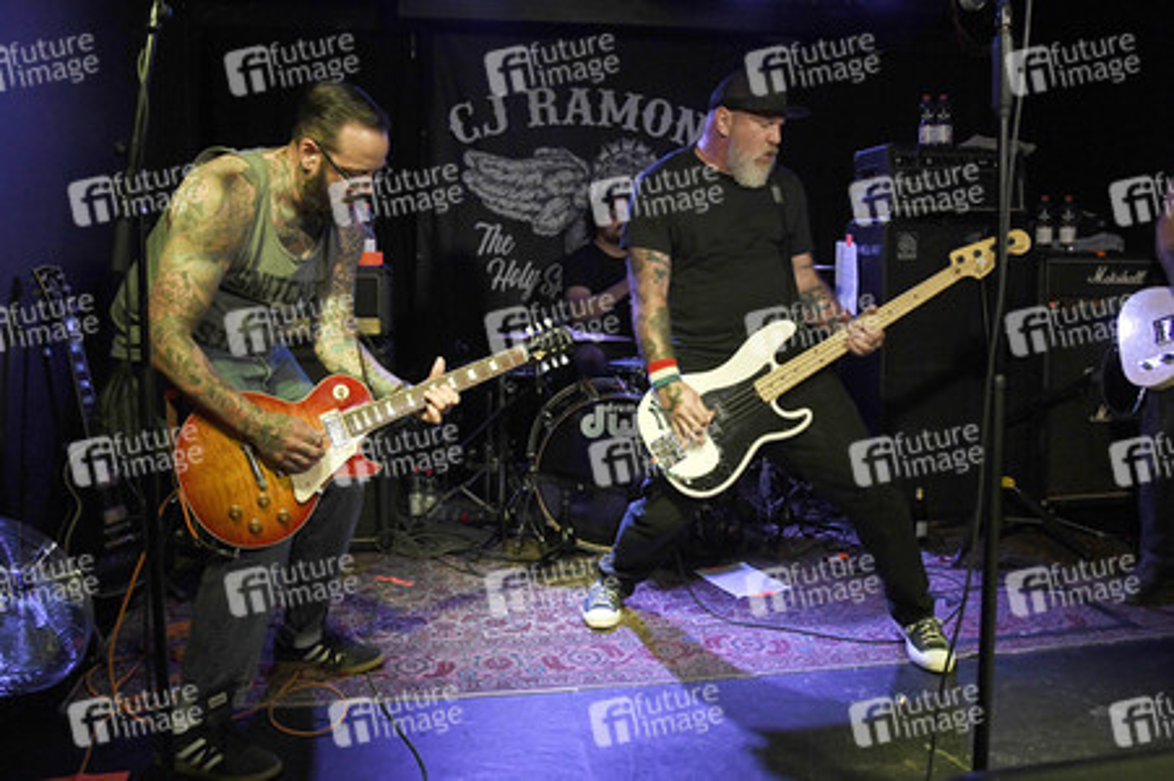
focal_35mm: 24
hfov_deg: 73.8
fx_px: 782
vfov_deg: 53.1
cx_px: 587
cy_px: 390
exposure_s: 1/125
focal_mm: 24
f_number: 4
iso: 3200
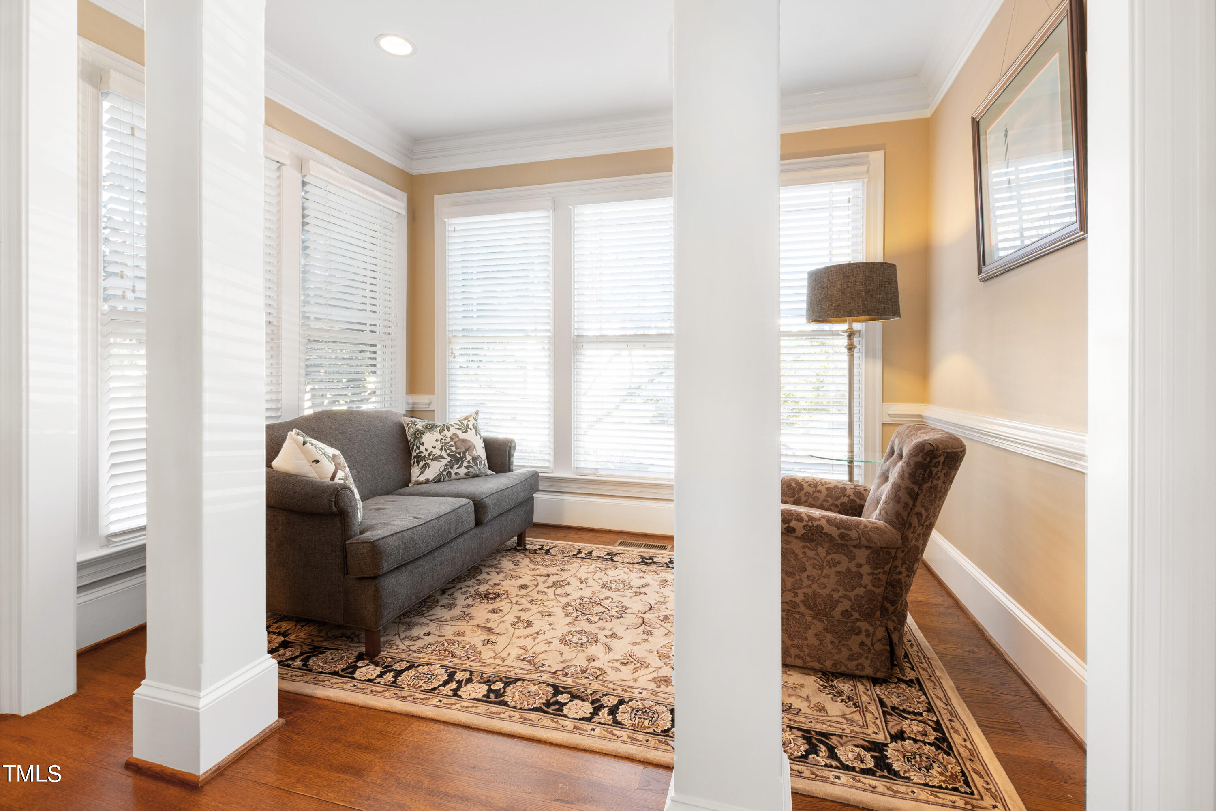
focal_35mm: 15
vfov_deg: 77.3
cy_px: 406
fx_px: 507
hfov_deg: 100.4
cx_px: 608
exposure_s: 1/1.25
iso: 100
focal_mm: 10
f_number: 8
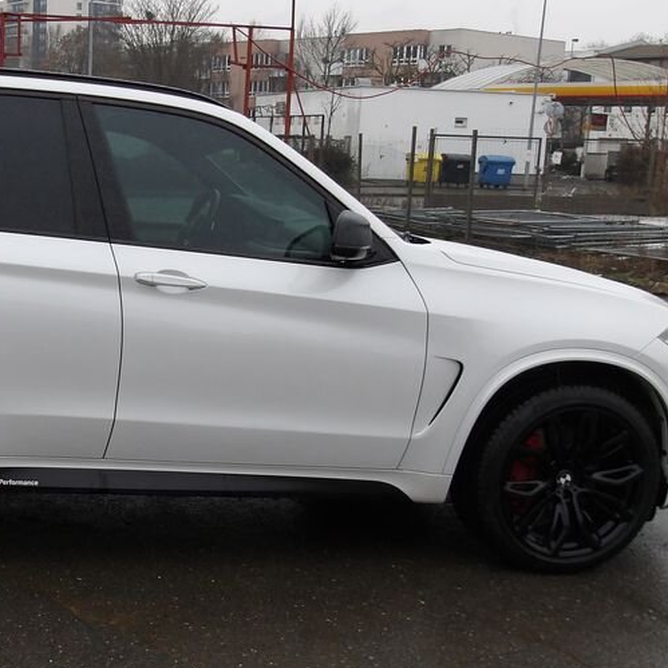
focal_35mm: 49
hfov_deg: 33.2
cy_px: 332
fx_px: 1070
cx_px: 92
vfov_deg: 34.7
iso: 100
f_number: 3
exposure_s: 1/259
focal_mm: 4.9
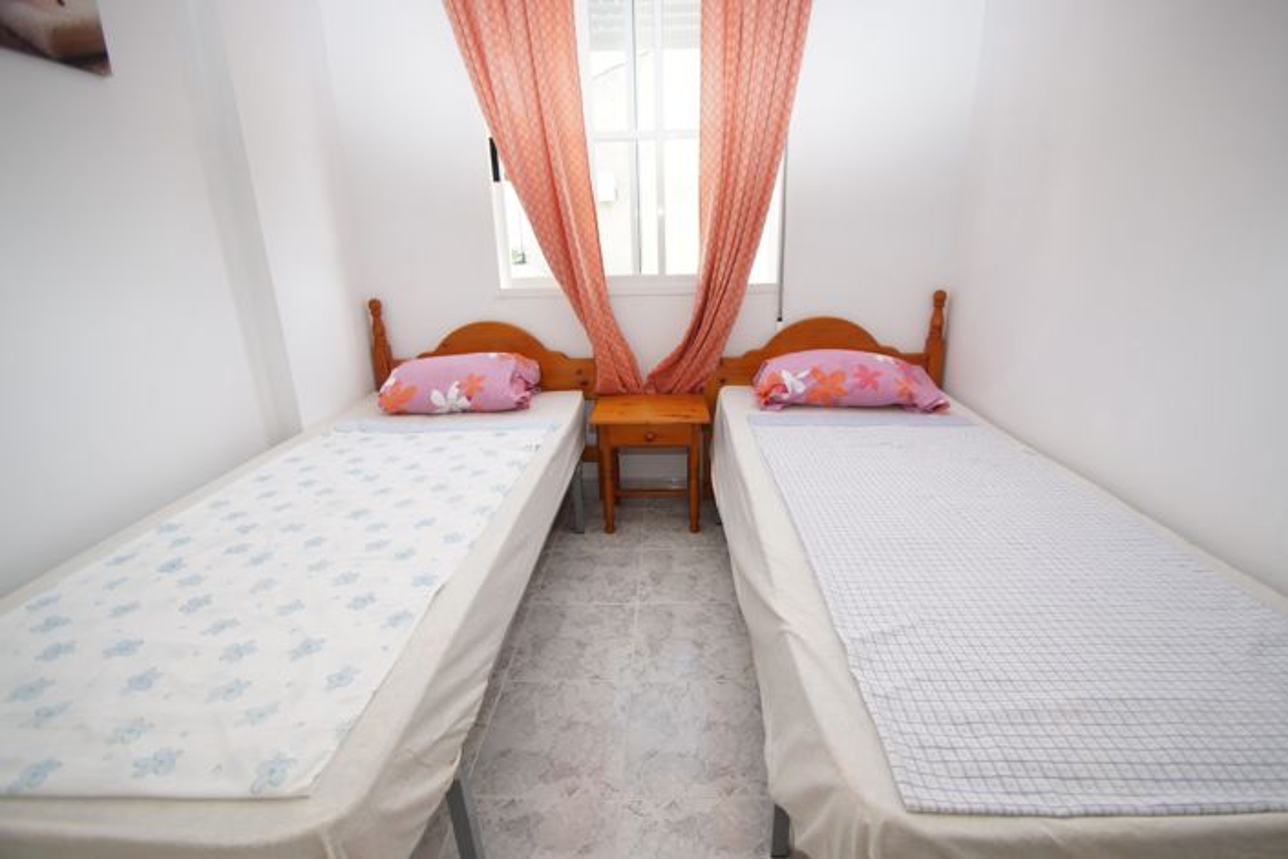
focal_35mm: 15
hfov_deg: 100.4
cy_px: 430
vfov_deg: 77.3
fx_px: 537
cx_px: 644
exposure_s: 1/160
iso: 250
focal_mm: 10
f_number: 4
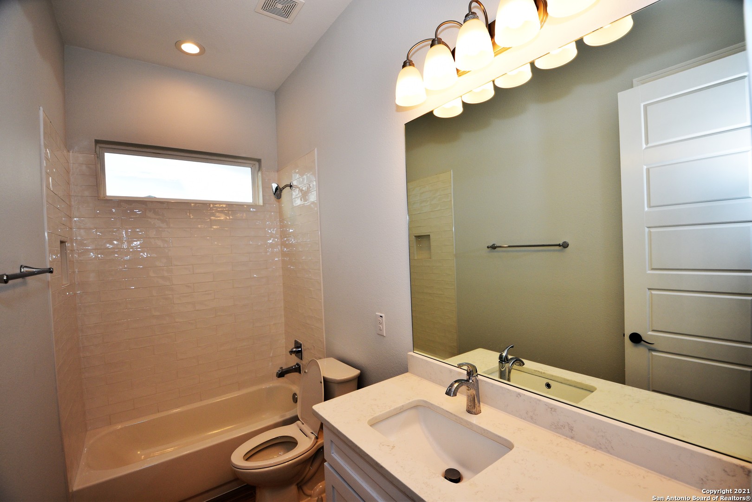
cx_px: 376
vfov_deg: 77.3
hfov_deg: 100.4
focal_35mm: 15
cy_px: 251
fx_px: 313
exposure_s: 1/200
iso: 320
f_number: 5
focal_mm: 10
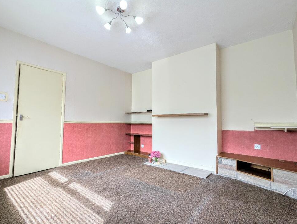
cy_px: 111
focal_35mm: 17
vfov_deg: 74.9
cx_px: 140
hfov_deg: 90.8
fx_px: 146
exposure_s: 1/129
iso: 49
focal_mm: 2.35
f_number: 2.2
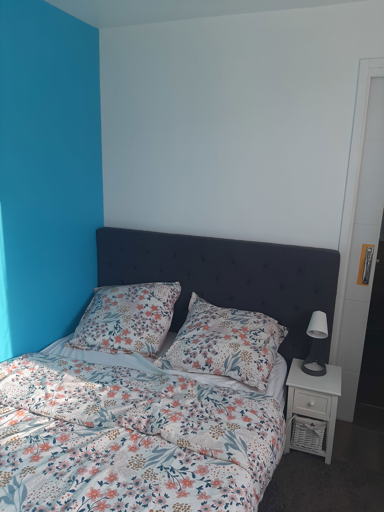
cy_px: 256
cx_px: 192
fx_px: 385
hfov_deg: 53.1
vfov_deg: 67.3
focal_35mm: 26
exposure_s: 1/197
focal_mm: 3.93
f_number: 1.7
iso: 40
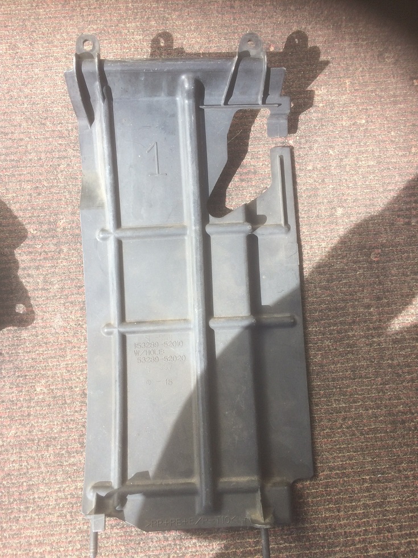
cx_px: 209
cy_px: 279
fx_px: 467
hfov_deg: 48.2
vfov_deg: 61.7
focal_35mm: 29
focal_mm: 4.15
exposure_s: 1/540
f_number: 2.2
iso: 32
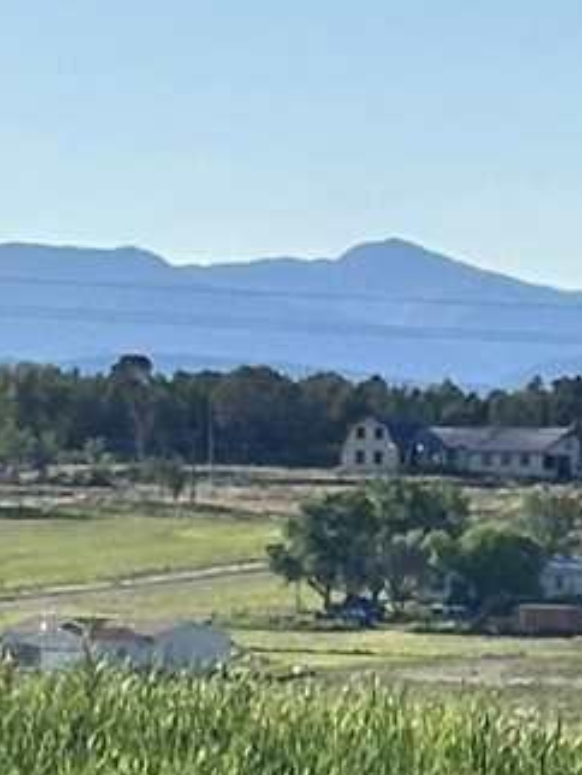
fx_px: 7679
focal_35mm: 343
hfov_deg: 4.3
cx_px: -173
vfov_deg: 5.6
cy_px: 1596
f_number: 1.78
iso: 64
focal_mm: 6.86
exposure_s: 1/3876
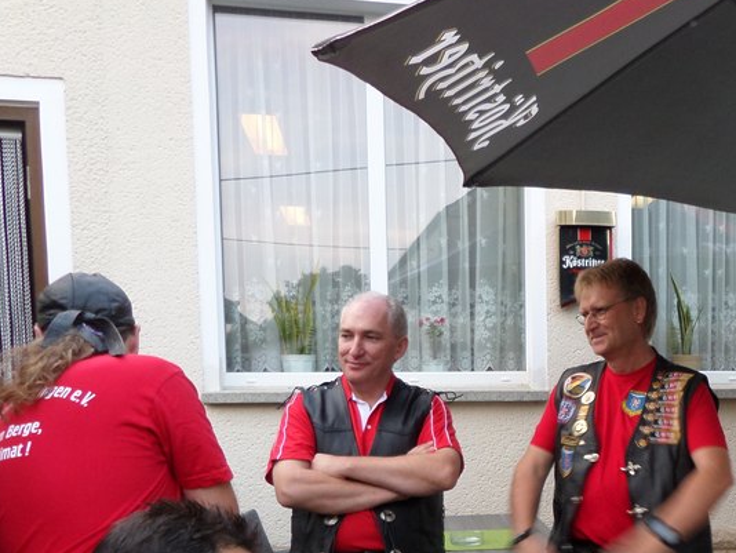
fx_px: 978
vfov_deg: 30.5
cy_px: 467
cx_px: 606
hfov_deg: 39.3
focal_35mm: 46
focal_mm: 4.3
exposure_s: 1/30
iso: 100
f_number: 3.1
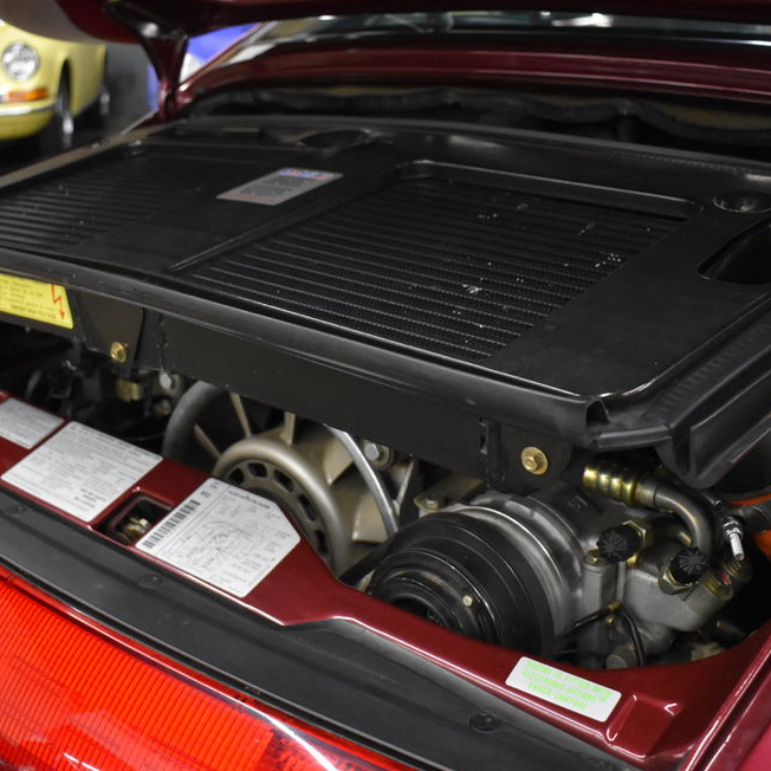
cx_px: 372
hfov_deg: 38.3
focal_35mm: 44
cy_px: 374
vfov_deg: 38.3
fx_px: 1109
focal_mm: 22
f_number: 3.8
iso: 3200
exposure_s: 1/125
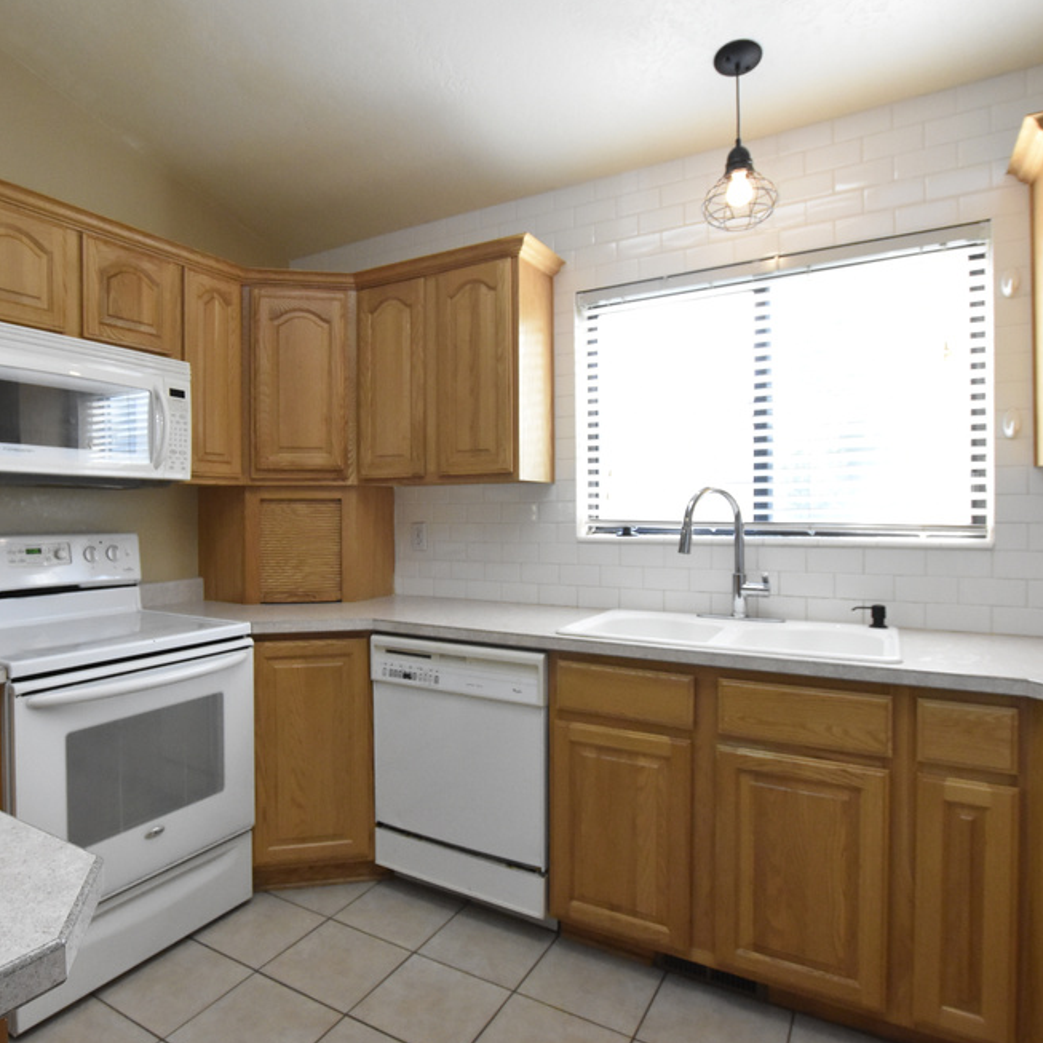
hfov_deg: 73.9
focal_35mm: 20
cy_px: 523
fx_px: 682
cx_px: 407
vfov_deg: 74.8
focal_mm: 10
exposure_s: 1/250
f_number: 5.6
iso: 3200
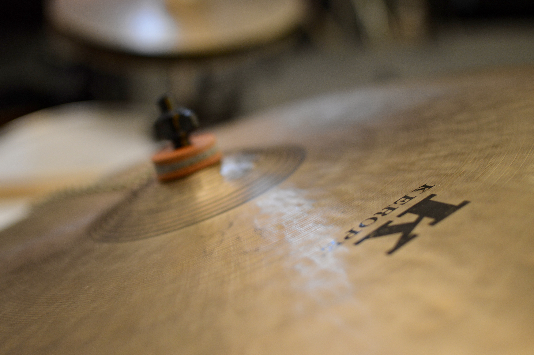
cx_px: 267
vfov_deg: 25.7
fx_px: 778
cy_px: 178
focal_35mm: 52
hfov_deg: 37.9
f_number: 2.2
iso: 400
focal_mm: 35
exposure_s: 1/40
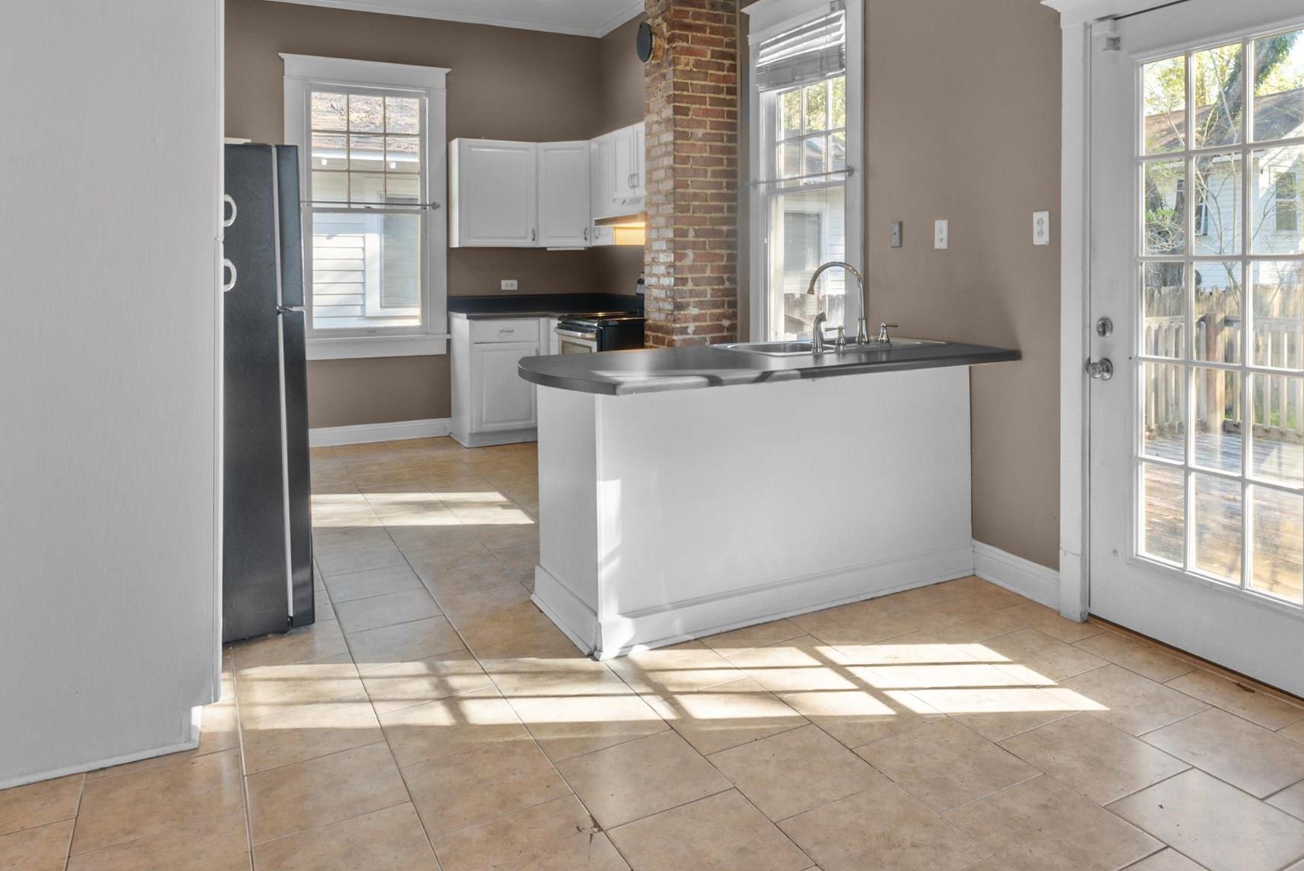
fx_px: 906
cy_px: 283
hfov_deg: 71.1
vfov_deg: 50.3
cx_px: 741
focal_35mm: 25
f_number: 7.1
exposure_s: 1/8
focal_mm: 14
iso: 400
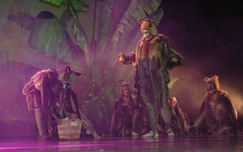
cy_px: 76
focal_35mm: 77
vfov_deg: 16.9
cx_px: 122
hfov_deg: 26.8
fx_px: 510
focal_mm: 50
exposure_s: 1/60
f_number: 7.1
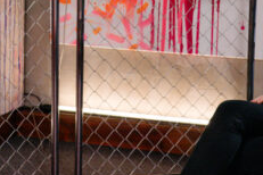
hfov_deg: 18.1
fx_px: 825
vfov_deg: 12.1
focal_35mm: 113
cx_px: 90
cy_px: 32
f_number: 4
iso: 3200
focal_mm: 34
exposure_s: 1/800
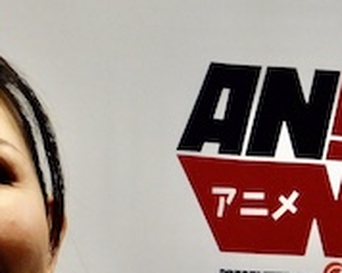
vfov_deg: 3.0
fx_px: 5258
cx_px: -77
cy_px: 348
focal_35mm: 520
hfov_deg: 3.7
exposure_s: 1/60
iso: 220
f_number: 5.1
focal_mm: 26.3
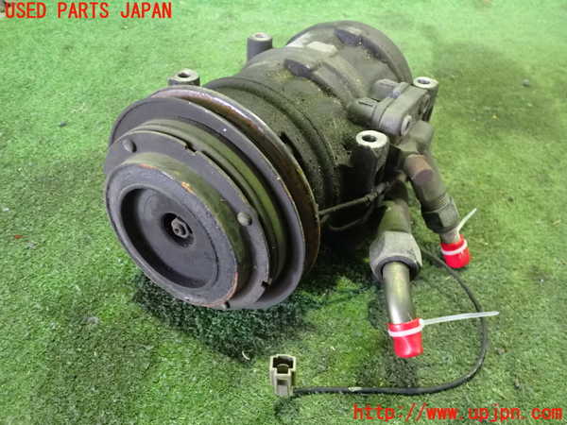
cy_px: 212
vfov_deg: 46.8
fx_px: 491
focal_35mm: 30
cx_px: 284
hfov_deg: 60.0
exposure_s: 1/40
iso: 1600
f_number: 2.3
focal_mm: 5.4
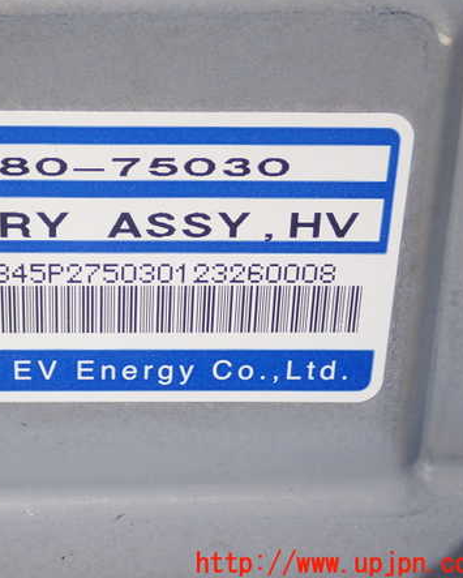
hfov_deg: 21.6
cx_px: 99
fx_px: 1198
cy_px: 287
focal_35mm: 70
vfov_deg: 27.1
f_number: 3.4
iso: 100
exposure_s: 1/160
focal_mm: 9.61
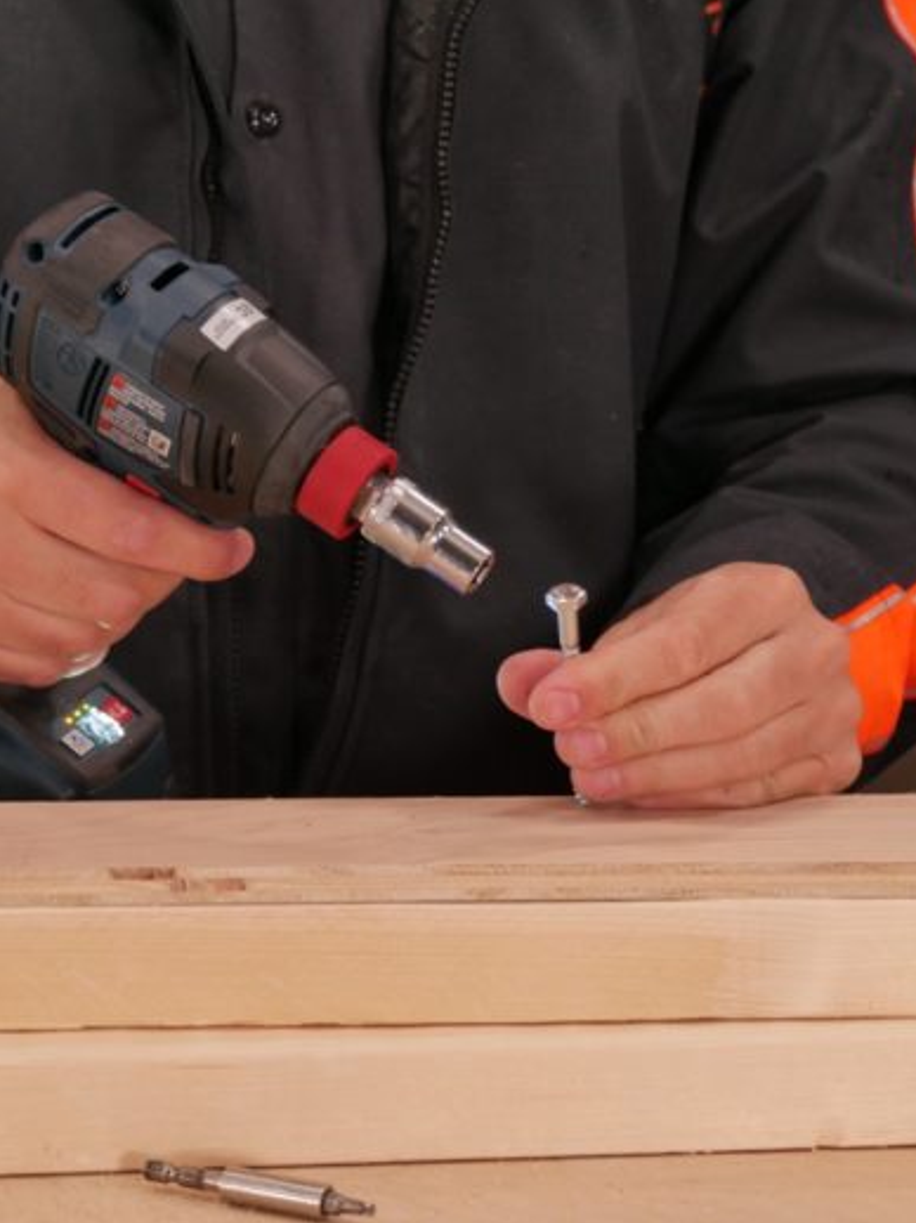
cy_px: 612
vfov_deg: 12.1
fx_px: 5791
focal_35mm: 164
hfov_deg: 9.0
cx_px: 500
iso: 1250
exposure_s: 1/160
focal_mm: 61
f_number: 5.2
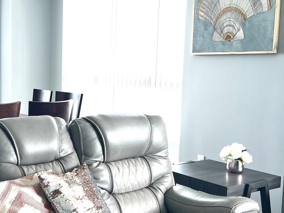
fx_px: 435
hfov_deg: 34.5
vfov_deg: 27.5
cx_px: 38
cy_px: 103
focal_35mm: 53
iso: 125
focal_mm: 5.7
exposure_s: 1/114
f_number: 1.5
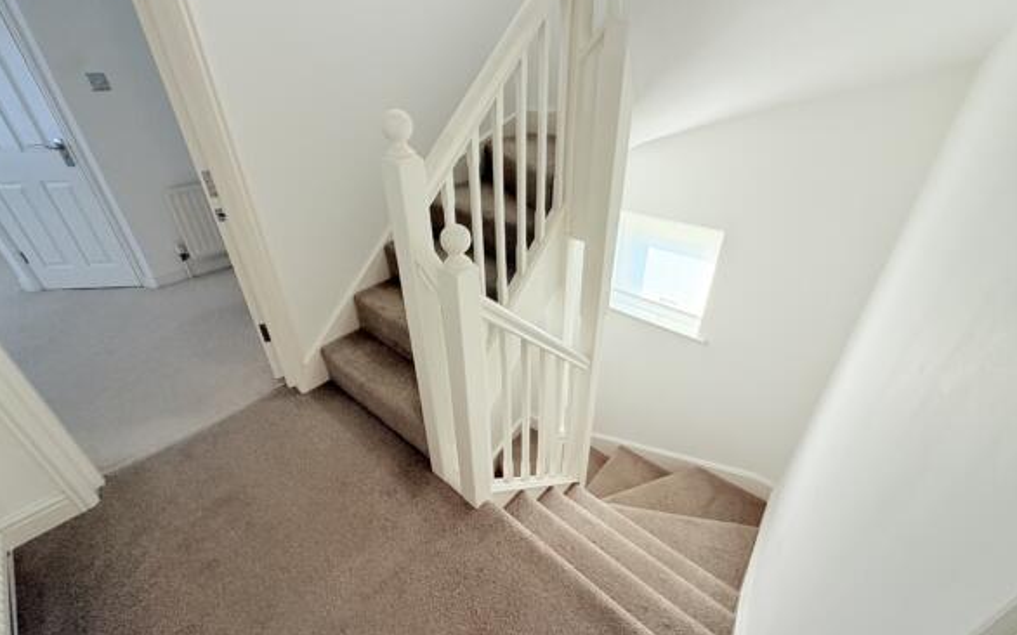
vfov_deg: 74.7
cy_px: 302
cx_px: 507
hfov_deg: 101.5
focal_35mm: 15
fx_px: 416
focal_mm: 2.22
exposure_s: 1/99
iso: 160
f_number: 2.2
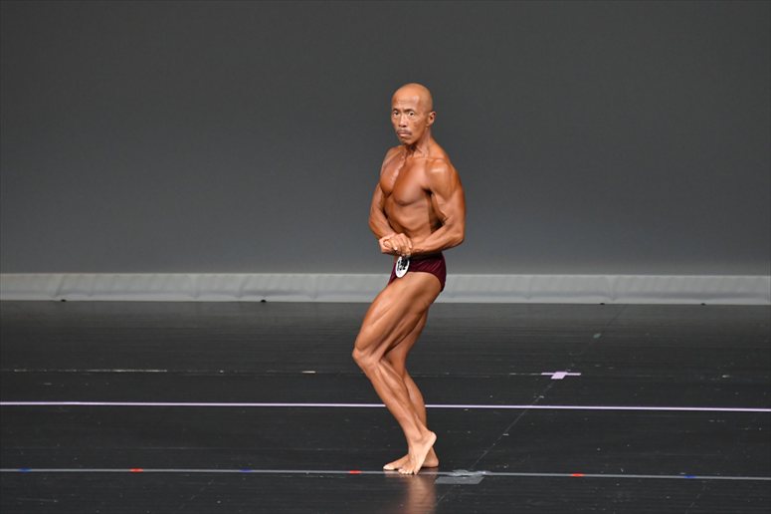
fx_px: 7385
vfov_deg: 4.0
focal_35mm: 345
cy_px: 257
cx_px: 386
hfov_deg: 6.0
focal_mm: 230
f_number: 5.6
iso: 4000
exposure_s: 1/400
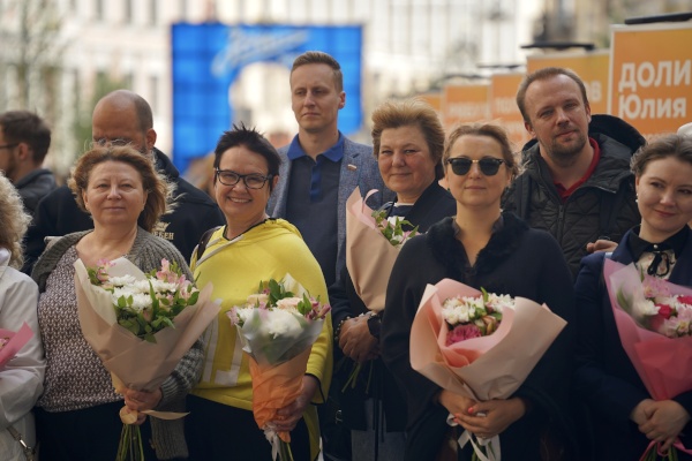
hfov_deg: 11.4
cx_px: 346
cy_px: 230
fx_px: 3460
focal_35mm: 180
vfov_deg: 7.6
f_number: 4
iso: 100
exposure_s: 1/400
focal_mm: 180
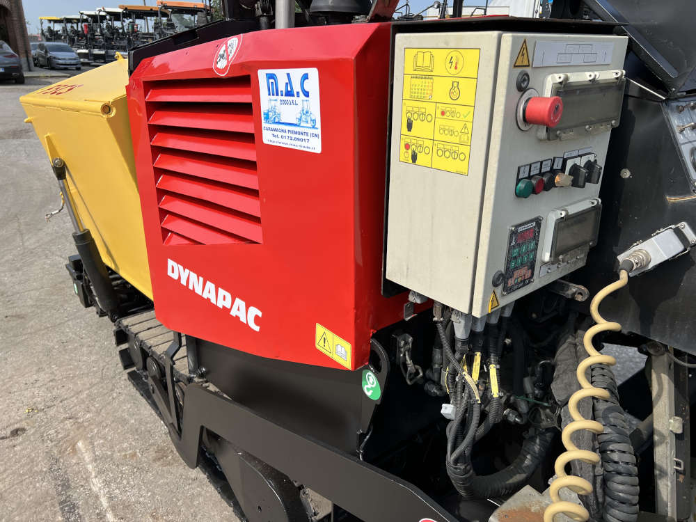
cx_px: 348
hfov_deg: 67.3
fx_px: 523
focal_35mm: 26
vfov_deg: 53.1
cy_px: 261
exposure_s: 1/3831
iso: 50
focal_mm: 5.7
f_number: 1.5
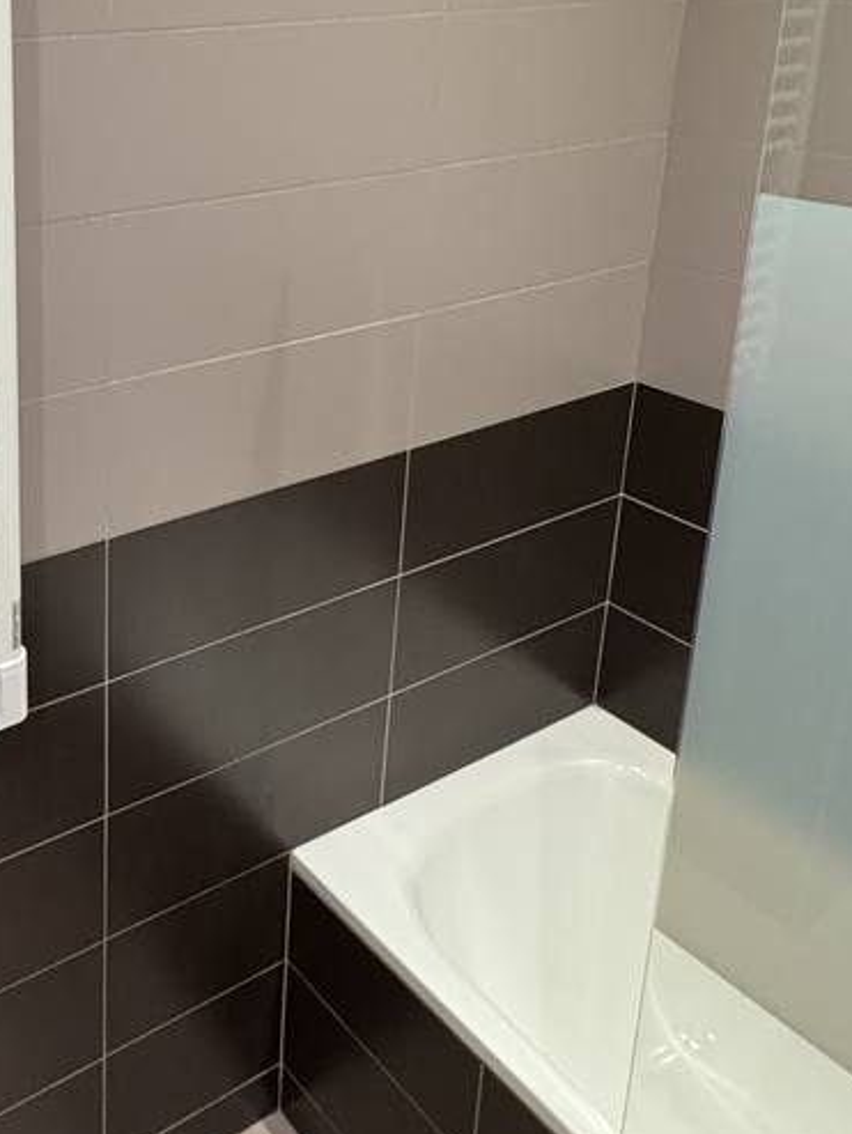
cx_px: -11
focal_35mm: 34
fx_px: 1115
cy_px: 230
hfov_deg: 37.2
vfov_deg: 50.7
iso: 320
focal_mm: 2.22
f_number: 2.2
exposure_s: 1/72
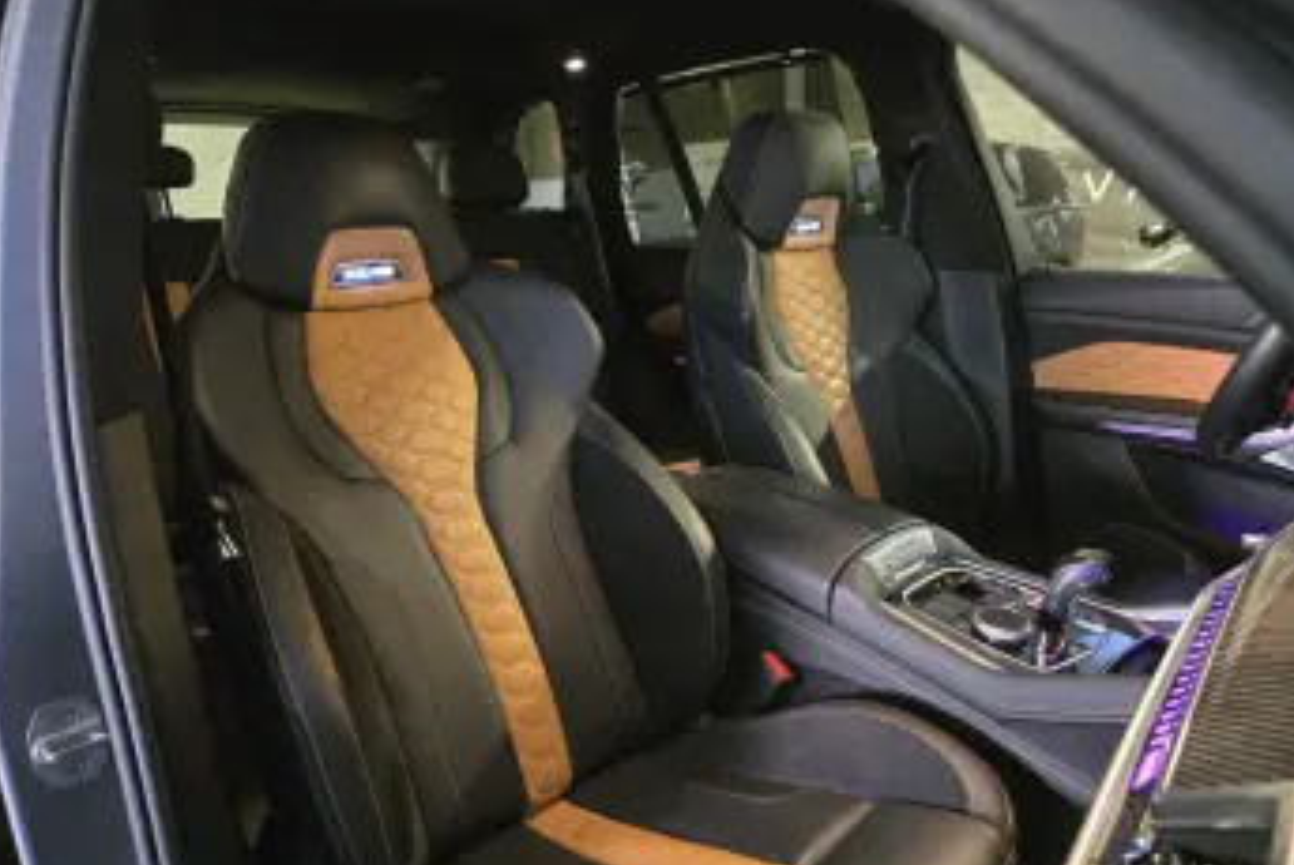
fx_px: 899
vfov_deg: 51.2
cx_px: 655
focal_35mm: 25
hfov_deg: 71.5
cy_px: 489
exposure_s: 1/17
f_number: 1.8
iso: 2000
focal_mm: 5.4
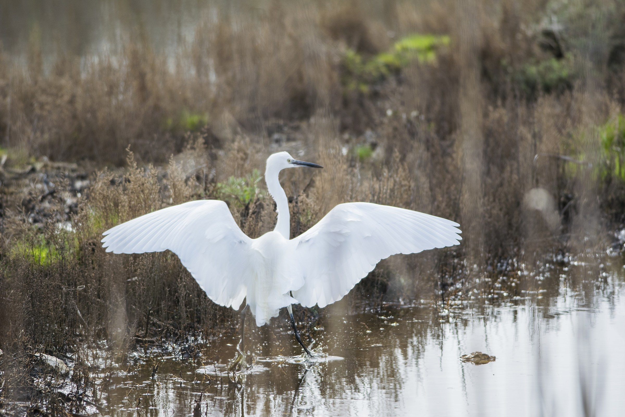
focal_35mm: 450
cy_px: 208
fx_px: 7812
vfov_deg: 3.1
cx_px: 312
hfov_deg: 4.6
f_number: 4
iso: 180
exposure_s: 1/1000
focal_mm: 300
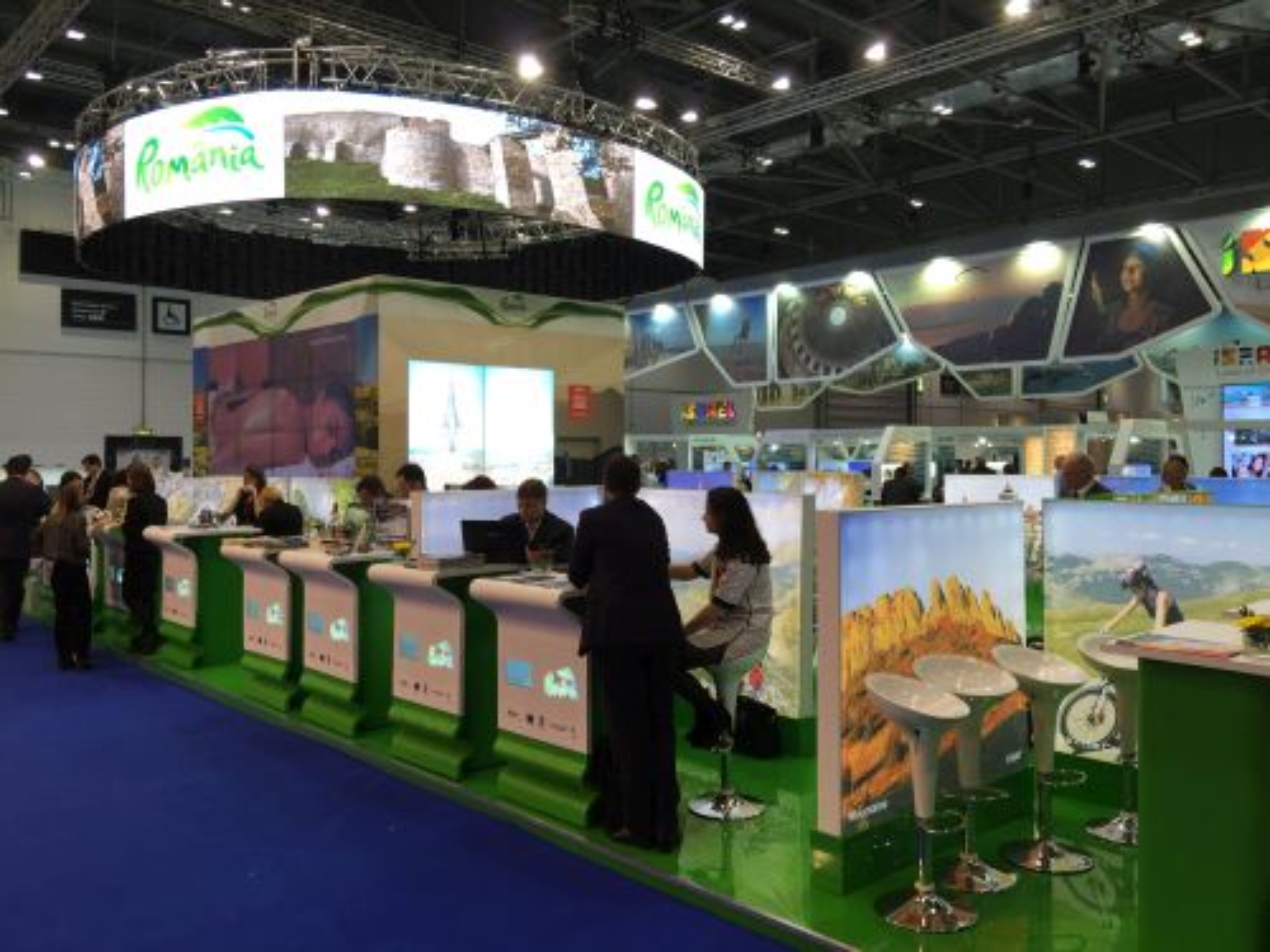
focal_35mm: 29
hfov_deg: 61.7
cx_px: 635
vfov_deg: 48.2
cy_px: 476
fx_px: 1064
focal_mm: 4.15
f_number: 2.2
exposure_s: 1/40
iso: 40
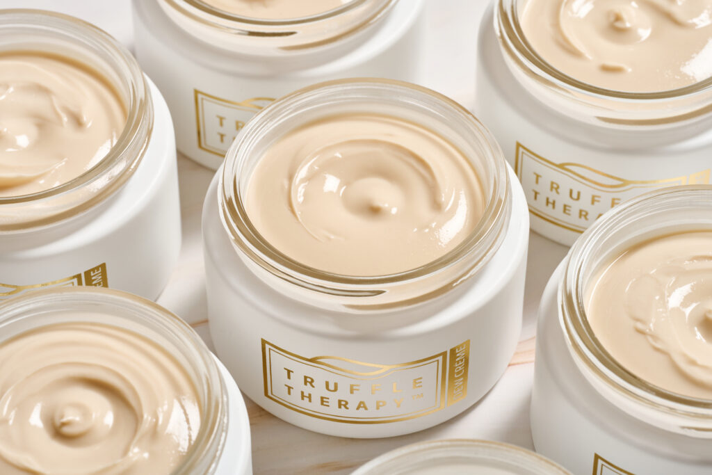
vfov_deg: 13.0
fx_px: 2077
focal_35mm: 105
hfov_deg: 19.5
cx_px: 356
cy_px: 238
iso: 200
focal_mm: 105
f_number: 20
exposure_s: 1/160
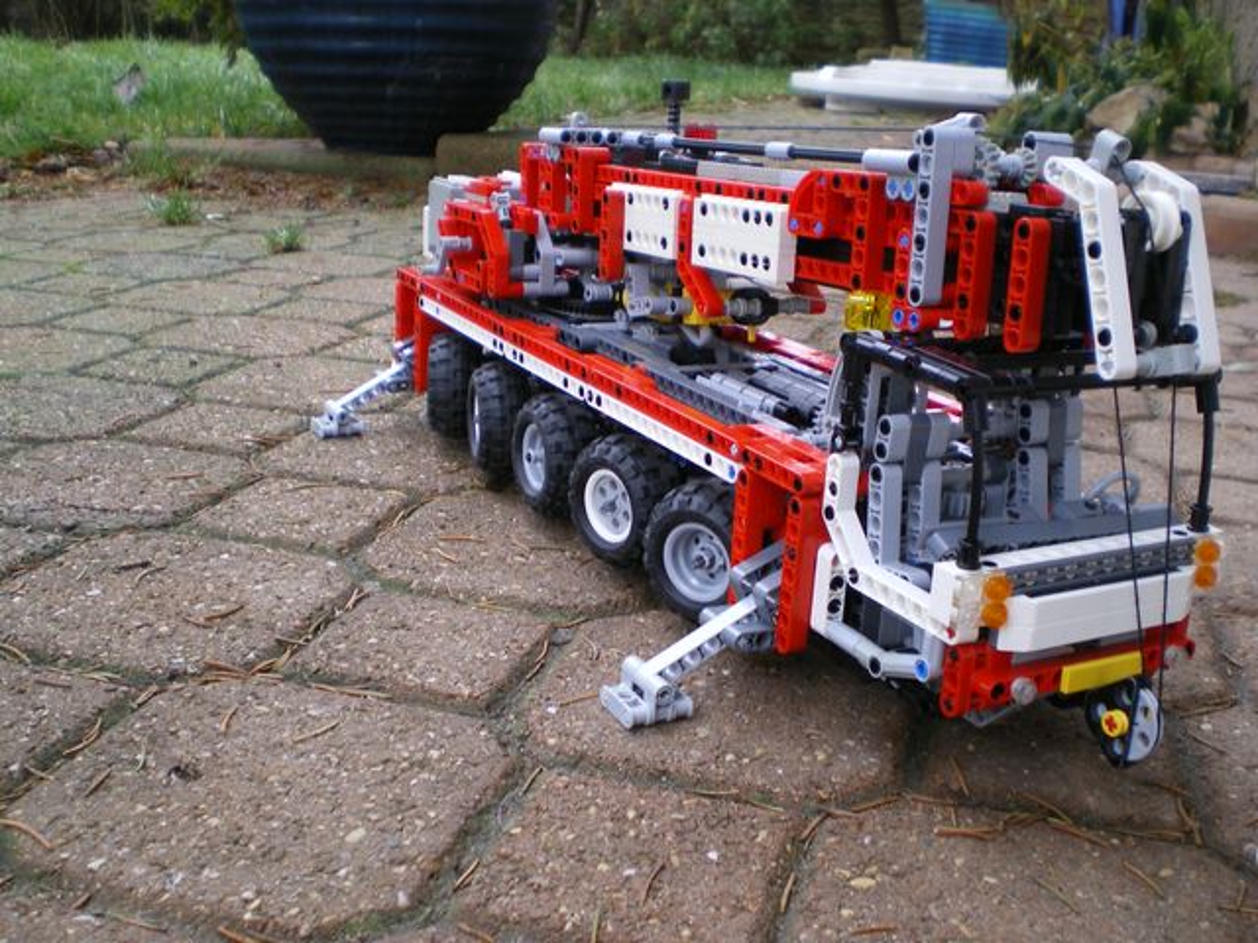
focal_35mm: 38
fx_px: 1381
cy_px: 472
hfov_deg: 49.0
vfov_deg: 37.7
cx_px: 629
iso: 64
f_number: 3.1
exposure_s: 1/30
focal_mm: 6.3
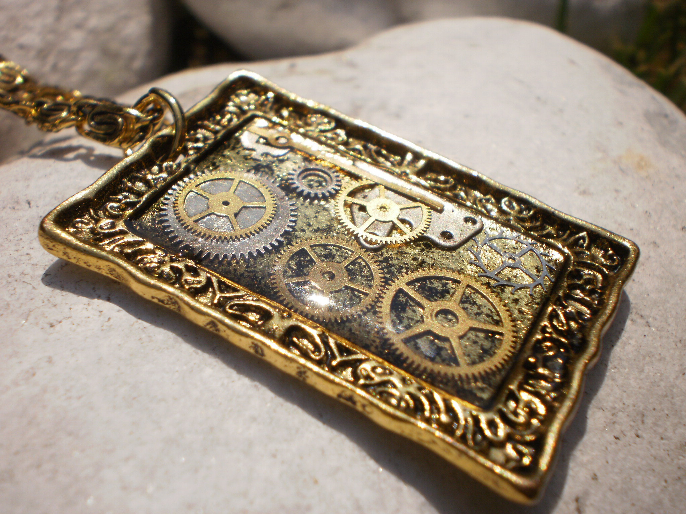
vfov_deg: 32.2
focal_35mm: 45
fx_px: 892
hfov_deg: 42.1
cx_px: 343
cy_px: 257
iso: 100
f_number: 4.9
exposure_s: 1/2000
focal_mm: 7.4
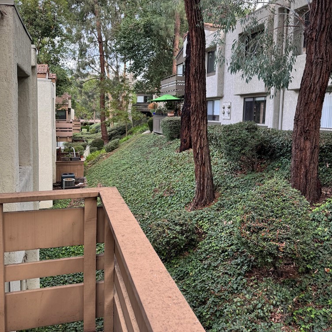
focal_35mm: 29
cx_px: 163
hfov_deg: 55.6
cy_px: 140
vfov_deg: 55.4
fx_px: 315
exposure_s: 1/249
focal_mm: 6.76
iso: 64
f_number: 1.78
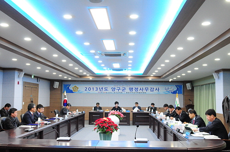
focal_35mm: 39
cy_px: 76
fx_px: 249
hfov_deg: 49.6
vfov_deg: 34.1
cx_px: 115
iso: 2000
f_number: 4.5
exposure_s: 1/80
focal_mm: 26
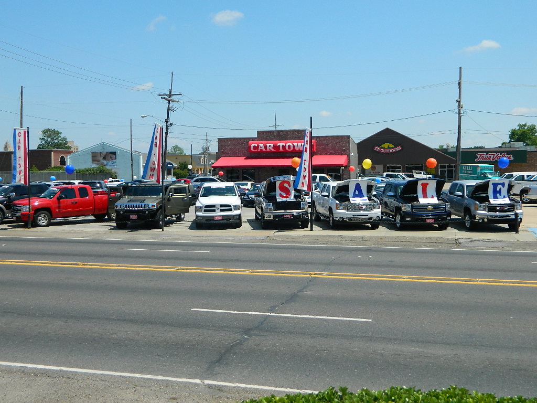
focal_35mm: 41
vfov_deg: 35.1
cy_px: 202
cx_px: 268
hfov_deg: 45.8
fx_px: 636
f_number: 9.8
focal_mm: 7.3
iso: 80
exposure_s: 1/160
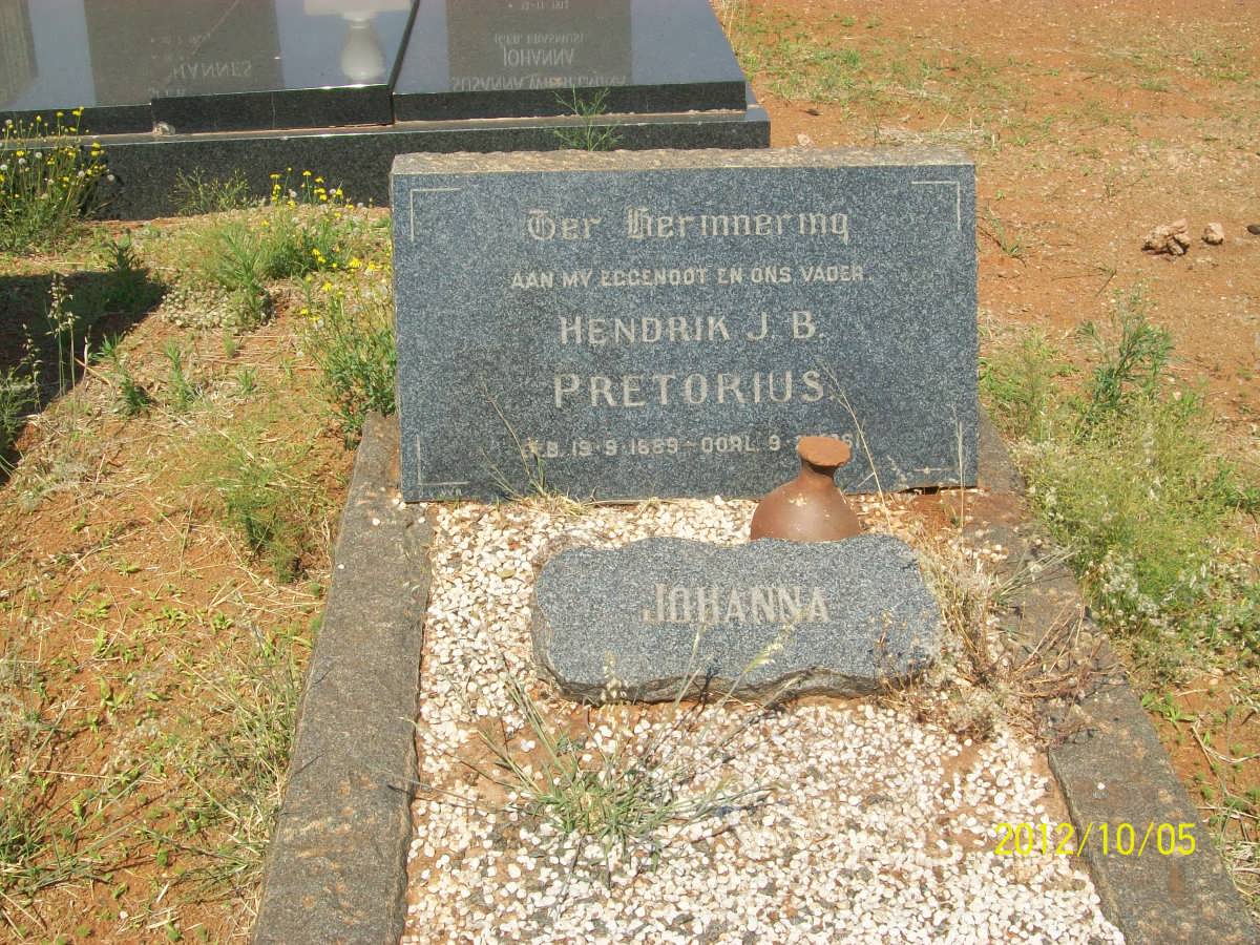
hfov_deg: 42.1
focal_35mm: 45
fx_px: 1638
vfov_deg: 32.2
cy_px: 472
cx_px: 630
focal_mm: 7.6
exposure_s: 1/400
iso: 64
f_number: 5.3
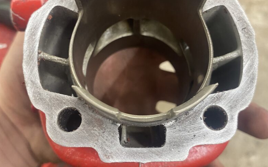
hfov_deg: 68.4
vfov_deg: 46.0
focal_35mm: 27
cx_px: 132
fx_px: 197
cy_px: 81
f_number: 1.8
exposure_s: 1/50
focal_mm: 4.25
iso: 320
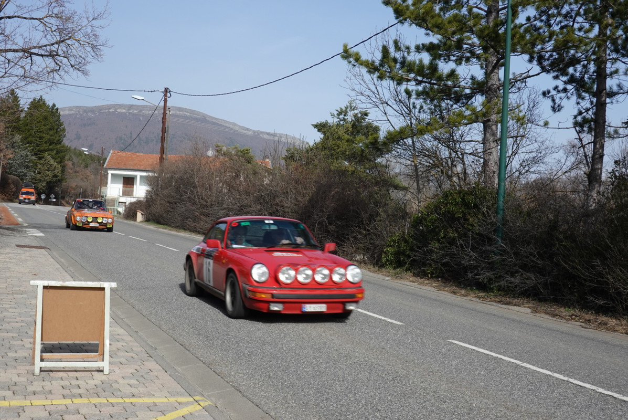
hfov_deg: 41.9
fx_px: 820
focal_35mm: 47
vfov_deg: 28.7
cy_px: 210
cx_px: 314
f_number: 10
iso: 125
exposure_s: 1/160
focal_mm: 17.53
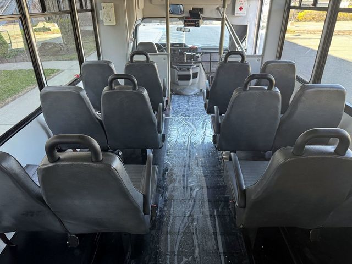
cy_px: 132
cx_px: 176
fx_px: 244
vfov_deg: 56.8
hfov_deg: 71.6
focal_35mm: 24
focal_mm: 6.76
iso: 320
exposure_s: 1/60
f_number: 1.78
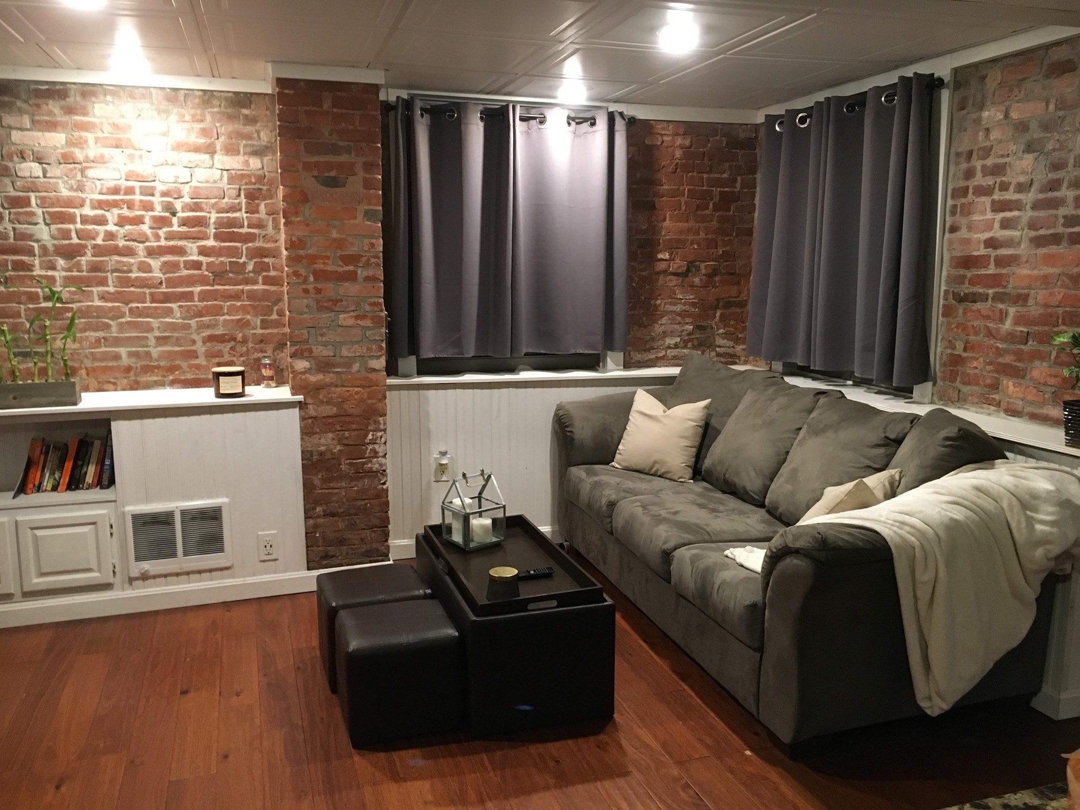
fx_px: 905
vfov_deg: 48.2
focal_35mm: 29
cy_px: 405
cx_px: 540
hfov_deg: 61.7
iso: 200
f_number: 2.2
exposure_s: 1/17
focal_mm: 4.15
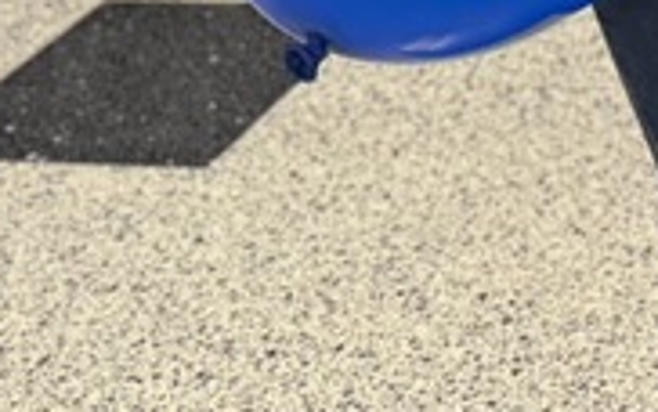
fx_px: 2566
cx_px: 1631
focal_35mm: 143
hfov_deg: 11.7
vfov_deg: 8.2
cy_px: -708
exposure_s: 1/60
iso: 640
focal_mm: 6.76
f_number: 1.78
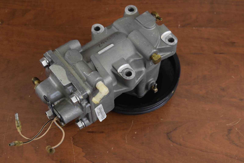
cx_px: 122
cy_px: 82
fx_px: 407
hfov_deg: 33.4
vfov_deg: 22.7
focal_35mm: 60
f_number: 8
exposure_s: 1/125
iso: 400
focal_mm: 40
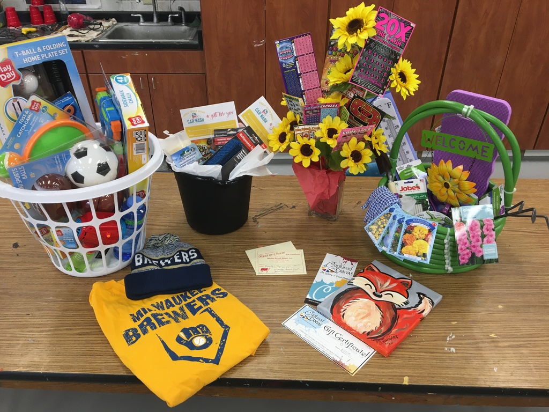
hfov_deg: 61.7
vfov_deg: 48.2
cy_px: 206
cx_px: 274
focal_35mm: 29
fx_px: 460
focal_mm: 4.15
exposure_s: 1/30
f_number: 2.2
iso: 32
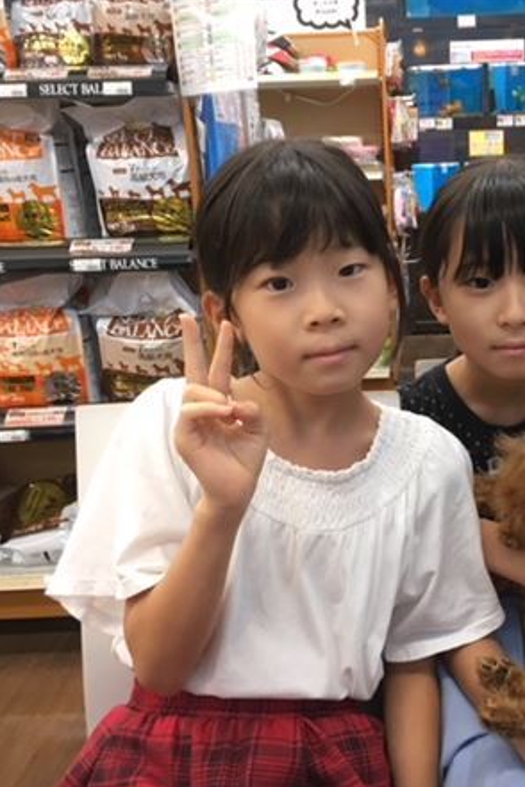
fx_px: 897
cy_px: 394
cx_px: 418
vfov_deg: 47.4
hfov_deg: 31.8
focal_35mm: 41
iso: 80
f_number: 2.2
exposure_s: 1/30
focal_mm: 4.15
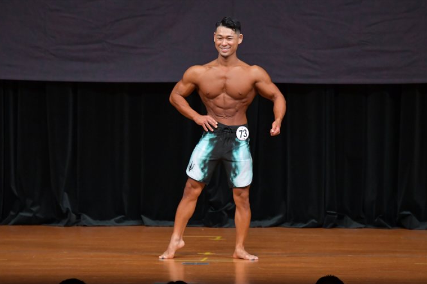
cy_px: 143
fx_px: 3449
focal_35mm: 291
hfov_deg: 7.1
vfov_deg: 4.7
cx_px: 211
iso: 4000
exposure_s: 1/400
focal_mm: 190
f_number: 5.6
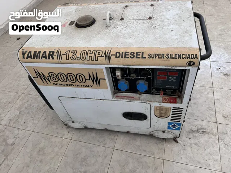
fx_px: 174
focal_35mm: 26
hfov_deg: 67.3
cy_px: 86
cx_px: 116
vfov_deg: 53.1
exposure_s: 1/60
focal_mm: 5.7
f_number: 1.5
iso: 160
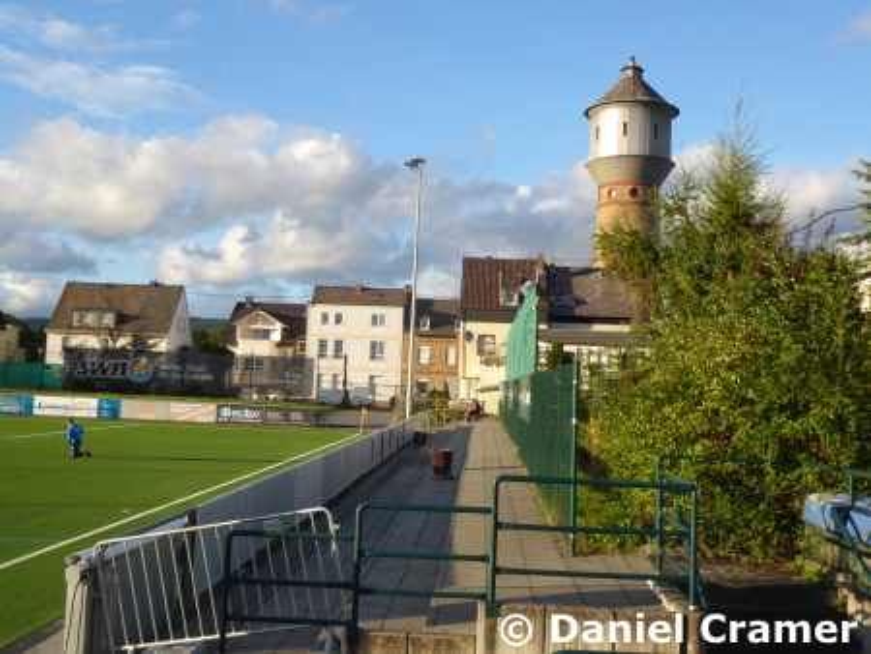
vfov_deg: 36.0
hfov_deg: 46.8
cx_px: 436
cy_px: 327
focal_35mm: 40
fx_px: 1007
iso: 80
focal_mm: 7.2
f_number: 3.8
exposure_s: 1/250
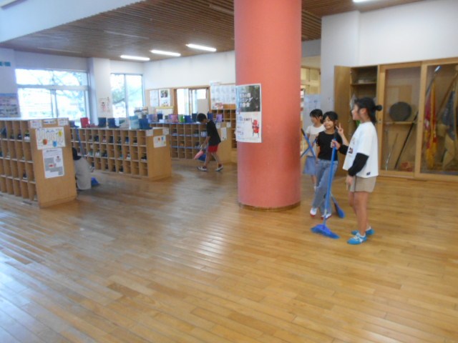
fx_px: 344
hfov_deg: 67.3
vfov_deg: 53.1
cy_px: 172
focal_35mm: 26
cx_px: 229
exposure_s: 1/30
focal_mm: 4.6
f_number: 3.2
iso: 400
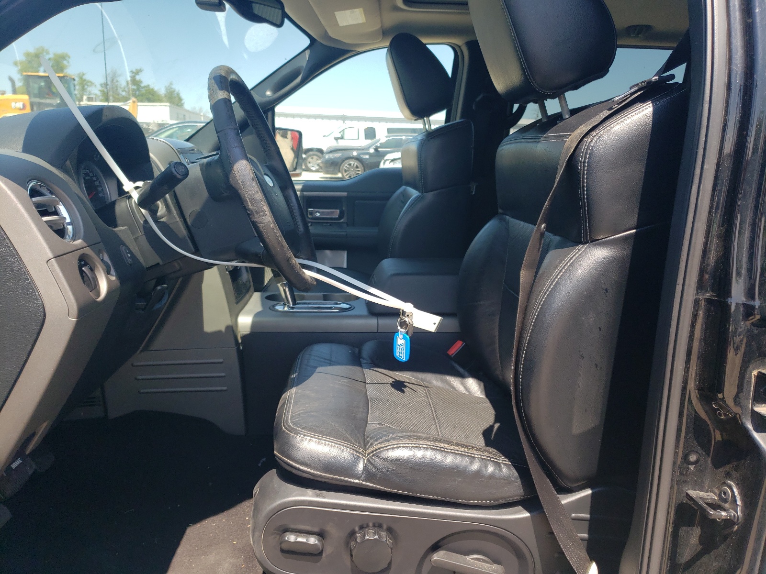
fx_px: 575
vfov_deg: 53.1
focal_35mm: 26
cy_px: 287
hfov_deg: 67.3
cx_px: 383
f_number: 1.5
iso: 50
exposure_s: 1/833
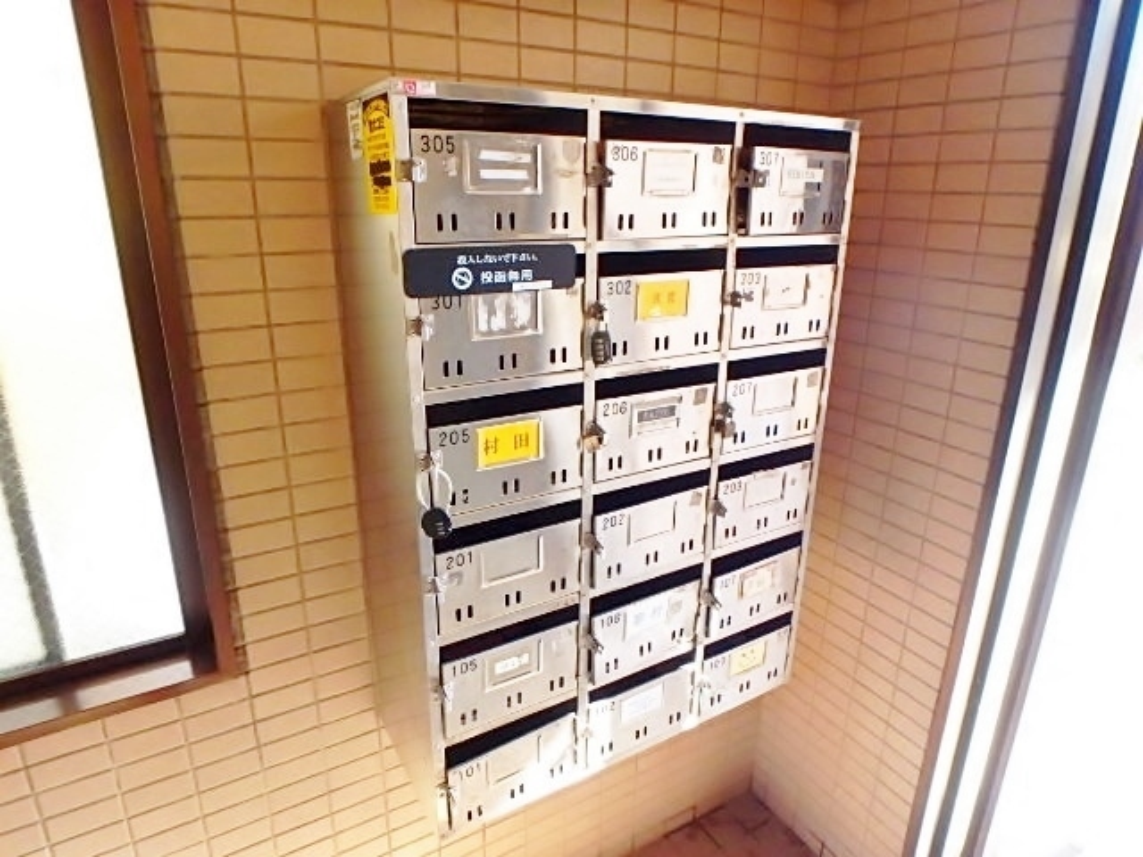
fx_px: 693
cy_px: 428
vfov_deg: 63.4
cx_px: 572
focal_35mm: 21
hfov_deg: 79.0
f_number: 3.5
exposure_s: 1/30
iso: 500
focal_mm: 3.7
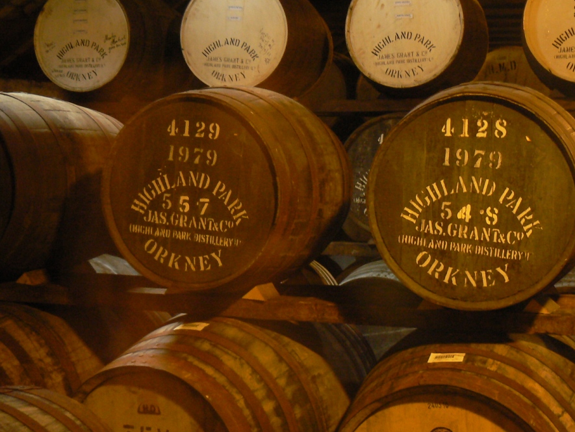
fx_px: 980
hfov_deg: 32.7
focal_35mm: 59
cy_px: 198
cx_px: 322
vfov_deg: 24.8
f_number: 2.8
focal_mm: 8.6
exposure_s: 1/2
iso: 200
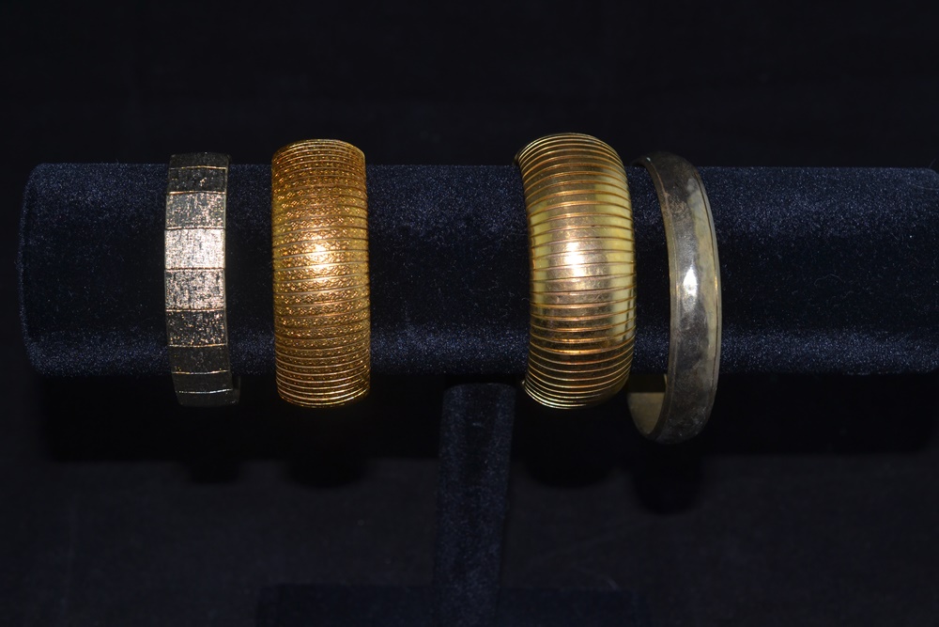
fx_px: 1565
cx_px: 470
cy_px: 314
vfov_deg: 22.6
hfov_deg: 33.4
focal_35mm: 60
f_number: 8
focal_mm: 40
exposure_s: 1/60
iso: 100
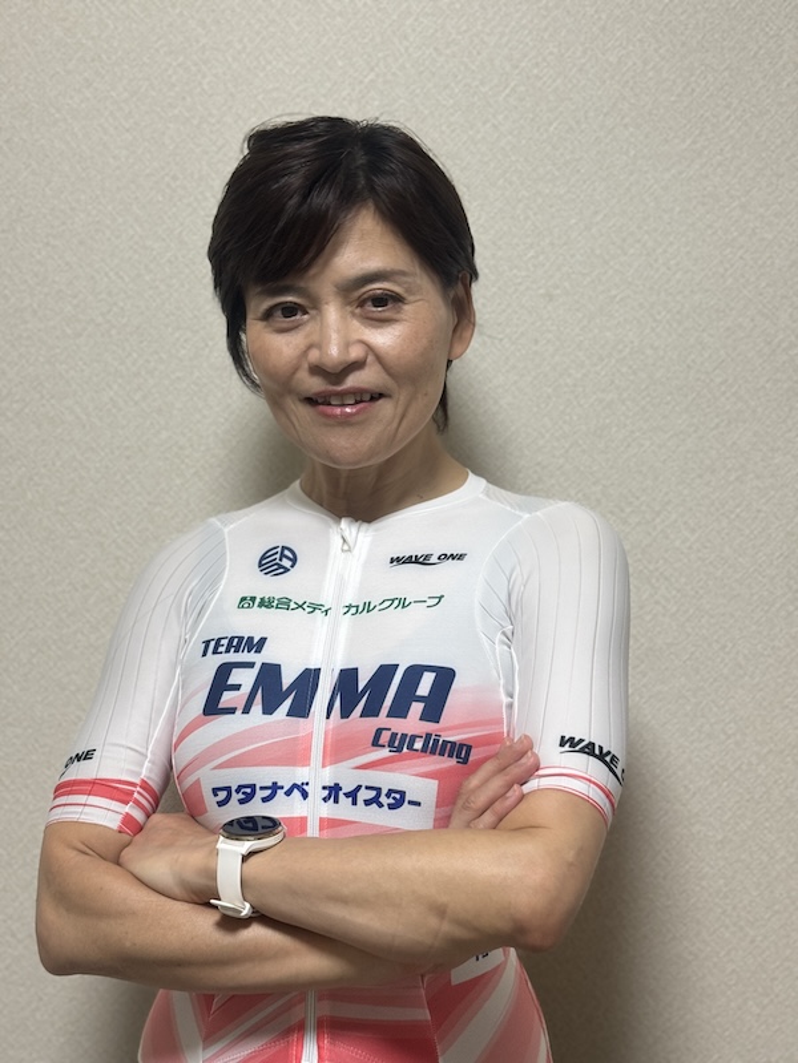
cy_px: 532
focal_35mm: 48
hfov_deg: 30.3
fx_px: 1475
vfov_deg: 39.7
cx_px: 399
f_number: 1.78
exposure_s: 1/60
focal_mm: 6.76
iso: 125
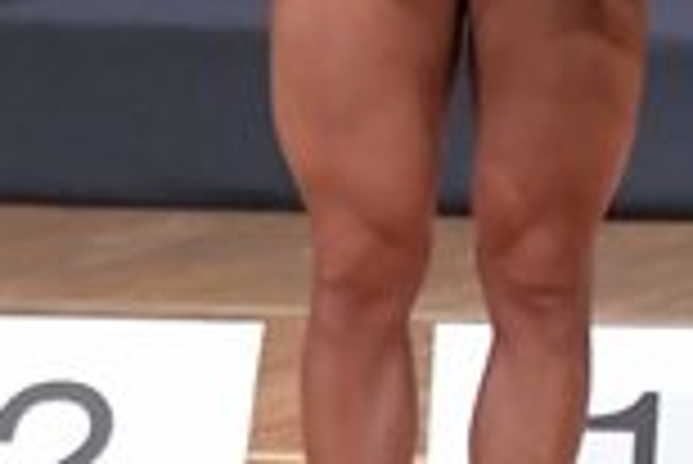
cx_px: 794
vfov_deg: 1.1
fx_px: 23237
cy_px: -104
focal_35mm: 1206
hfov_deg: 1.7
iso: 8000
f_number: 5.6
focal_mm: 160
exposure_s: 1/400
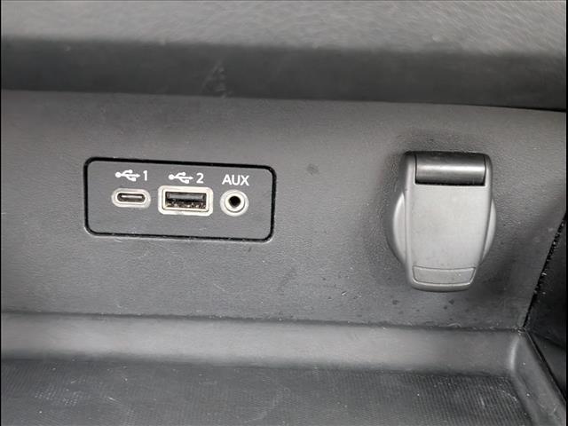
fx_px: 804
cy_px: 213
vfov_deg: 29.7
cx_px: 284
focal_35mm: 49
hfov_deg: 38.9
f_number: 1.68
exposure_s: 1/47.4
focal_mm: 6.9
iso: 1416
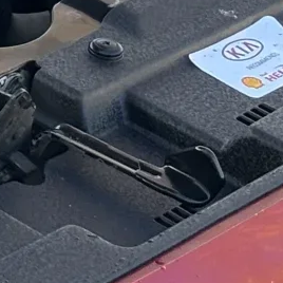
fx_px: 3043
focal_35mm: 329
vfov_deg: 5.3
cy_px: -208
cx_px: -523
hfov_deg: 5.1
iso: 50
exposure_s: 1/88
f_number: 1.6
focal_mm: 5.96
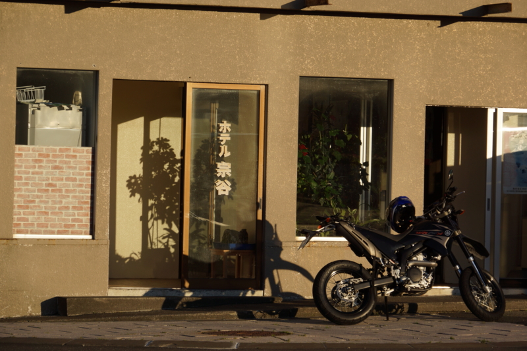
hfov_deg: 10.7
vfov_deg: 7.2
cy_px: 176
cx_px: 264
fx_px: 2810
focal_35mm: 192
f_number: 8
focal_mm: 128
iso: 100
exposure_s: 1/400
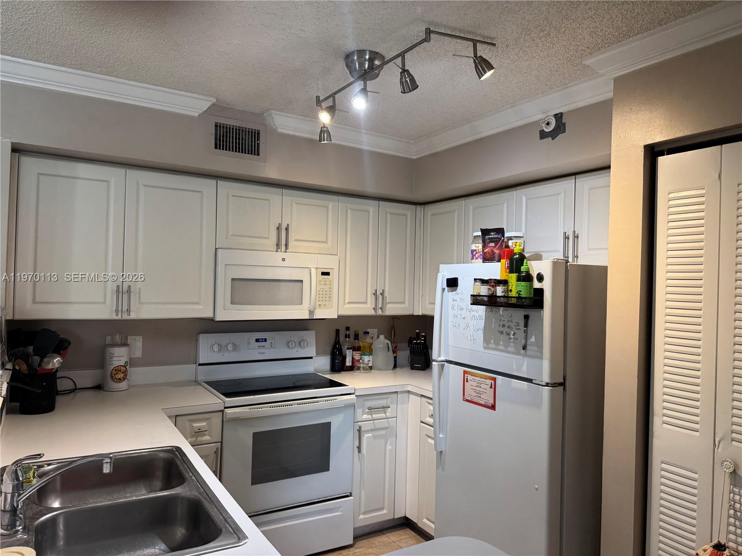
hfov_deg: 71.6
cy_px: 278
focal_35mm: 24
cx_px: 371
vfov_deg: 56.8
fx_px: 514
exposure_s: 1/120
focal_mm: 6.76
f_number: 1.78
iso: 160
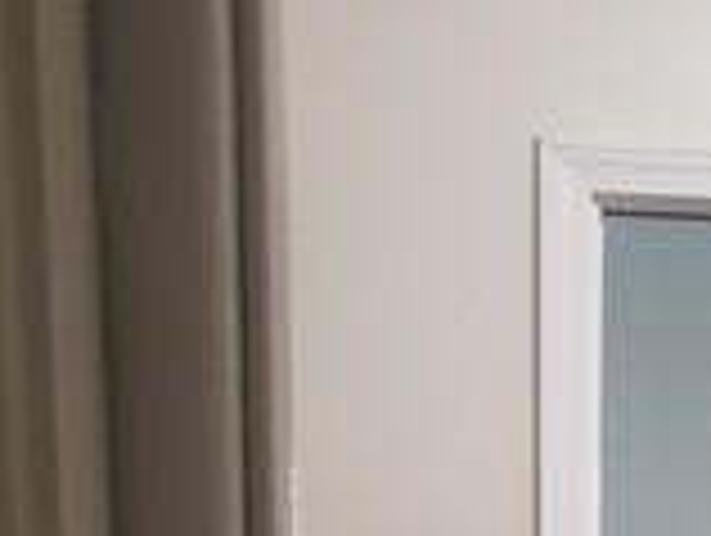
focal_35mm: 105
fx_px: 2160
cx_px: 850
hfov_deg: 17.8
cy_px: 1117
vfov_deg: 12.3
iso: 250
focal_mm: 4.3
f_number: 1.5
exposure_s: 1/60
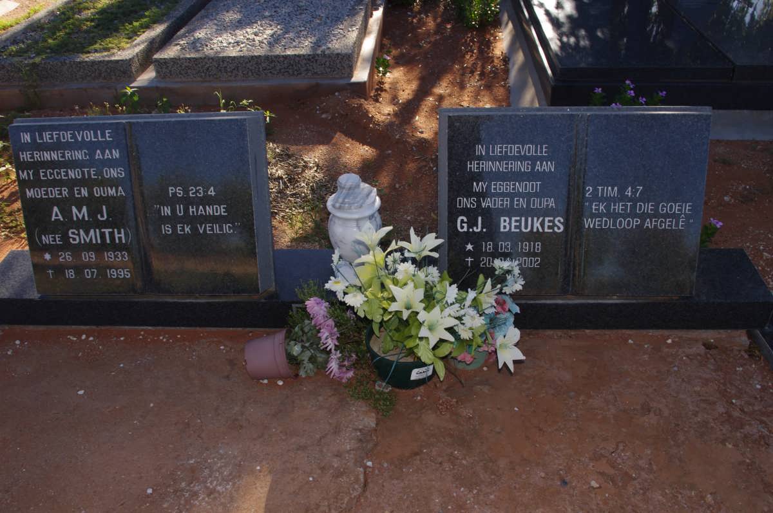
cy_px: 256
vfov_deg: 42.2
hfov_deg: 60.3
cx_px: 386
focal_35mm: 31
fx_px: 665
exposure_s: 1/60
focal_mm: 21.25
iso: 200
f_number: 11
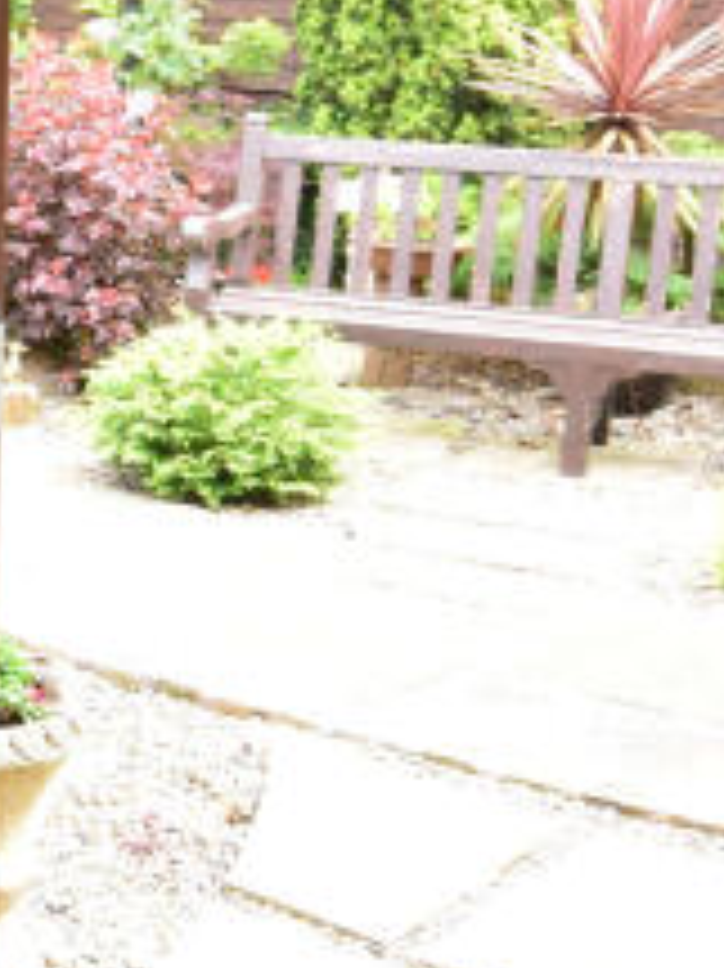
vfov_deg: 24.7
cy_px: 443
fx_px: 2209
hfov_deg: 17.9
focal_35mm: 79
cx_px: -99
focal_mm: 11.5
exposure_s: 1/160
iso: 500
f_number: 8
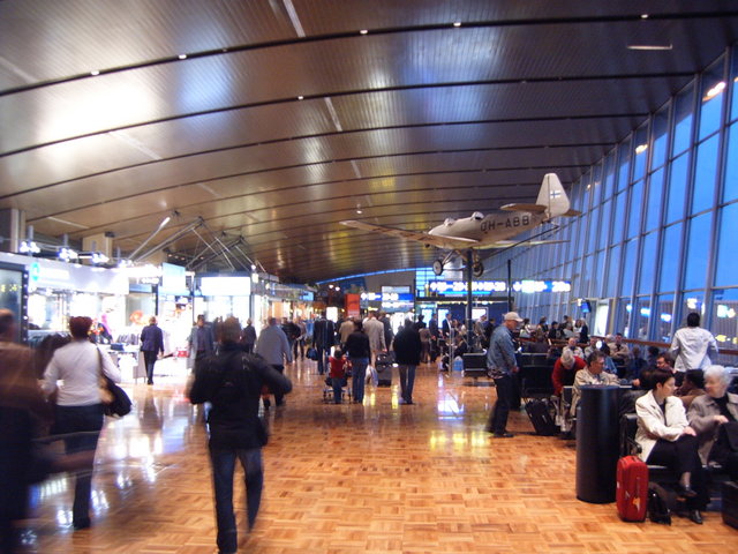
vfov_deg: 38.7
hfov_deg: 50.1
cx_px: 369
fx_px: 789
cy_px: 277
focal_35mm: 37
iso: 141
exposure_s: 1/4
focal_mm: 6.2
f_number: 2.9
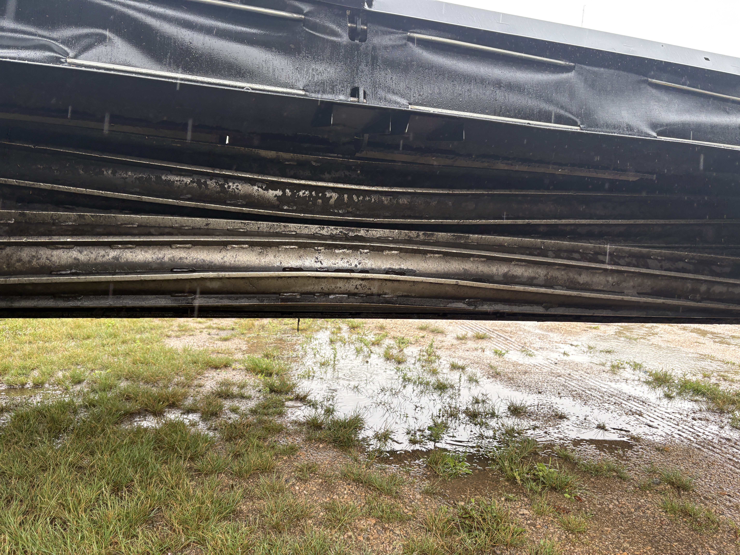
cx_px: 370
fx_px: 556
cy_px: 278
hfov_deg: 67.3
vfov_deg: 53.1
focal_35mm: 26
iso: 50
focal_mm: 5.96
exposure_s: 1/122
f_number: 1.6
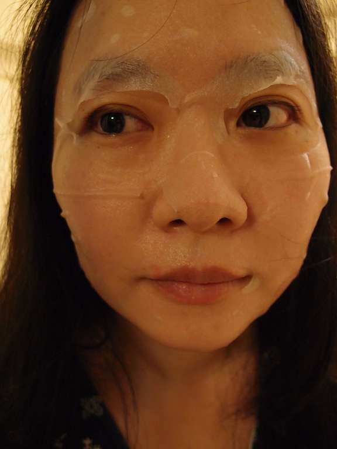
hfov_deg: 49.7
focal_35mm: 28
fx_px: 363
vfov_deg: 63.4
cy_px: 224
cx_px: 168
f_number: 1.8
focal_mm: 6
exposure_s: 1/30
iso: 400
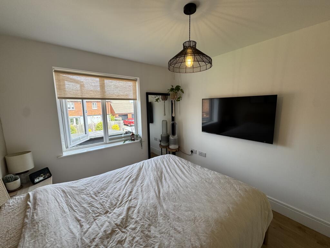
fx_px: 133
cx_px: 165
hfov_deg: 102.1
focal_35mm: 14
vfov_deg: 85.7
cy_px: 124
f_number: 2.2
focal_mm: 2.22
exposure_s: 1/99
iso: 50
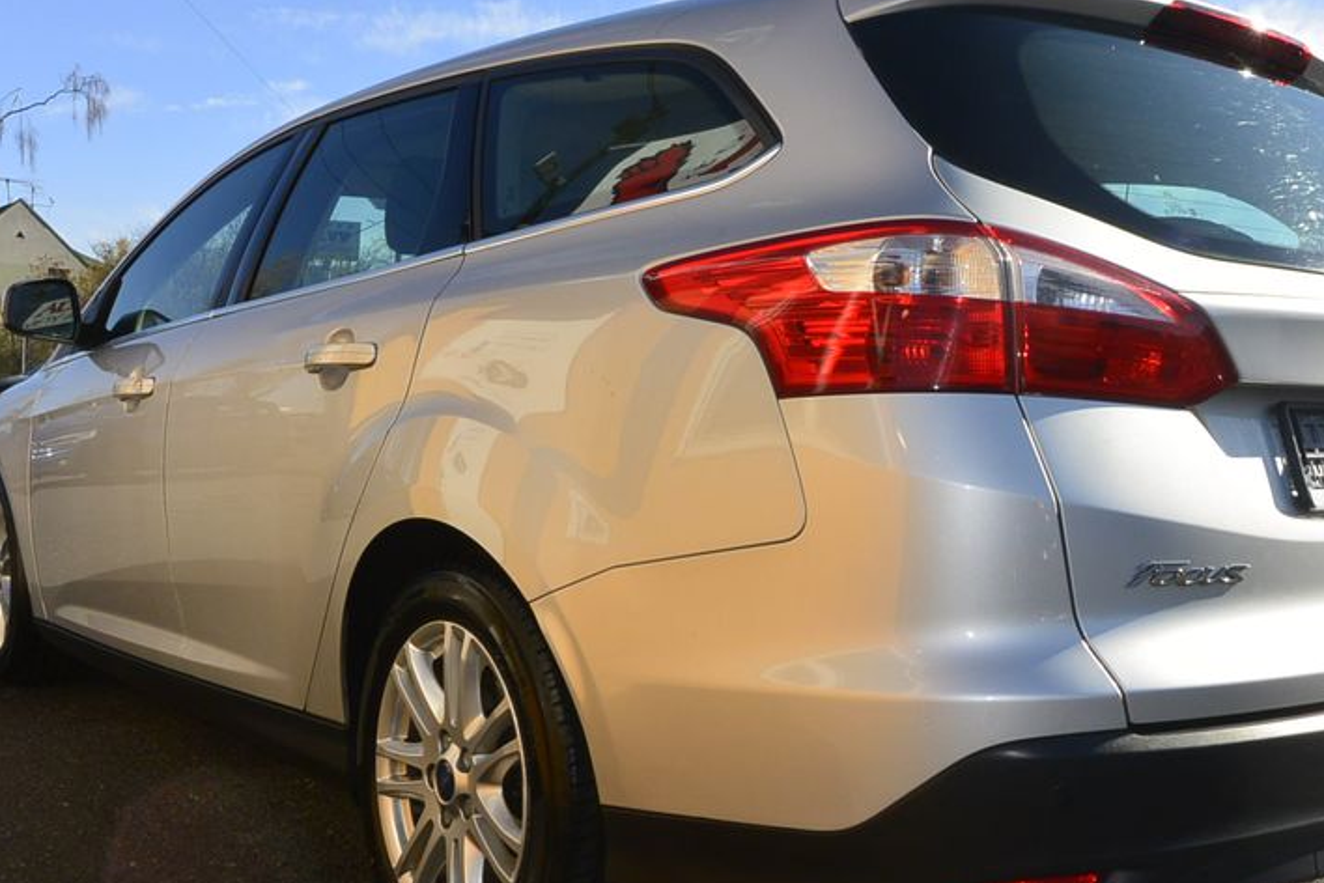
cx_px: 790
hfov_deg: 49.3
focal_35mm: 39
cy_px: 518
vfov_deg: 34.1
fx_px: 1435
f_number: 10
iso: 160
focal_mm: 10
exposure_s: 1/250
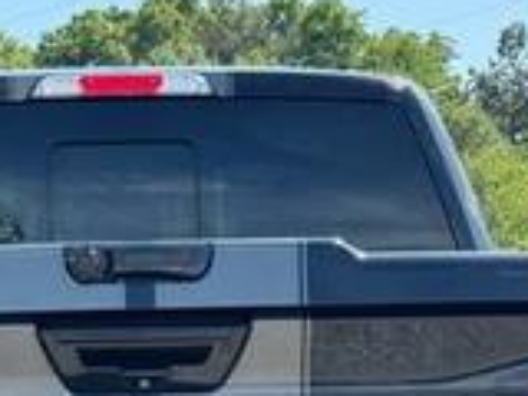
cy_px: 548
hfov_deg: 13.0
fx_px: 2303
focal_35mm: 151
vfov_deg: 9.6
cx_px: 139
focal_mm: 6.76
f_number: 1.78
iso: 64
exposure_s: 1/1524
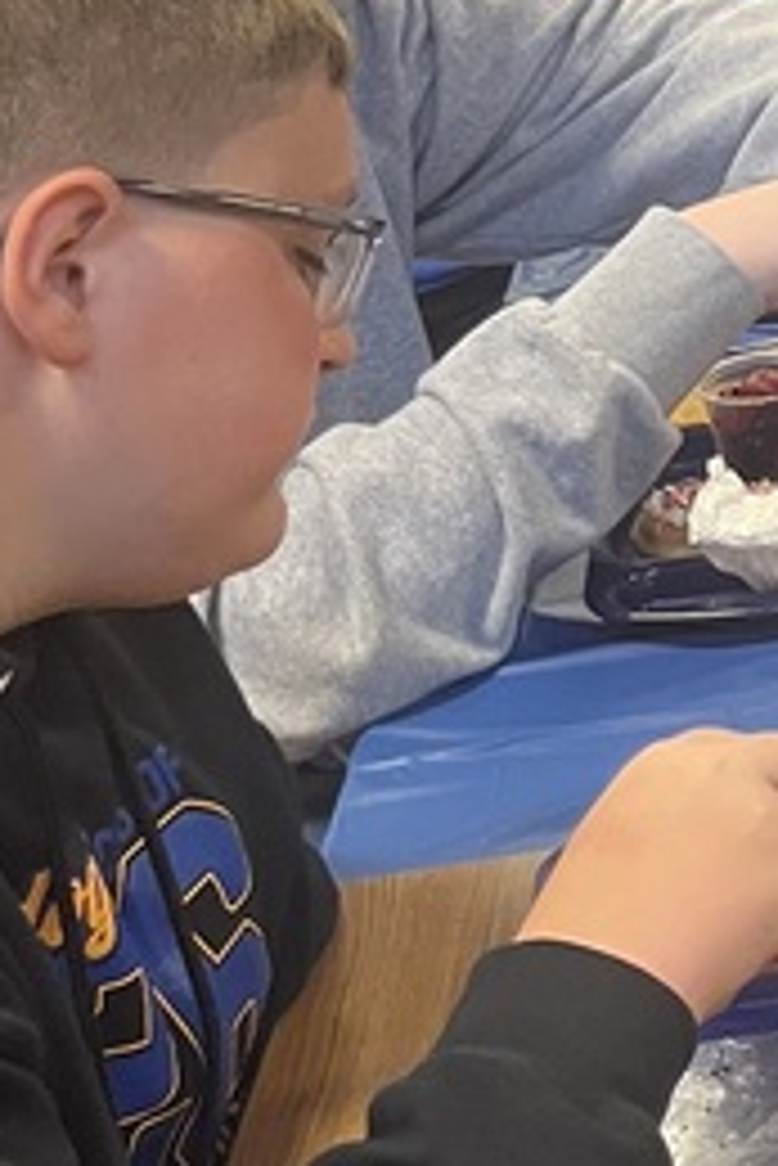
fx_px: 3464
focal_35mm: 107
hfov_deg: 12.0
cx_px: 1318
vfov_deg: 17.9
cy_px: -315
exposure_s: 1/60
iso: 160
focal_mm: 5.1
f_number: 1.6
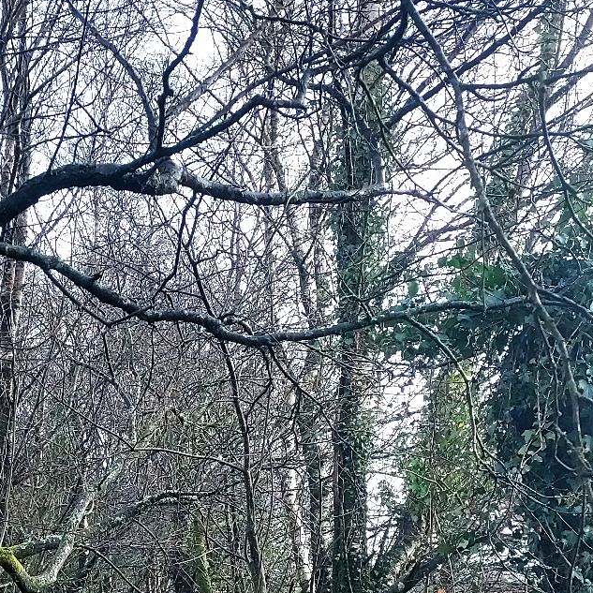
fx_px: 1299
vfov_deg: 24.1
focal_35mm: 67
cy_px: 649
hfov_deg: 25.2
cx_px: 94
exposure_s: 1/120
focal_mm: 4.6
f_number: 1.8
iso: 50
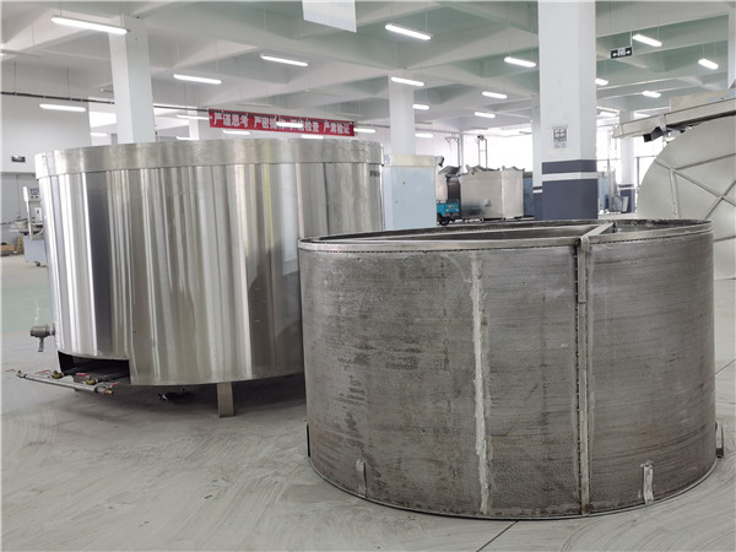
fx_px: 765
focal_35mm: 36
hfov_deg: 51.4
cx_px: 368
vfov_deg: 39.7
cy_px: 276
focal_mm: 5.58
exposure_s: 1/50
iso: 125
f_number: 1.8
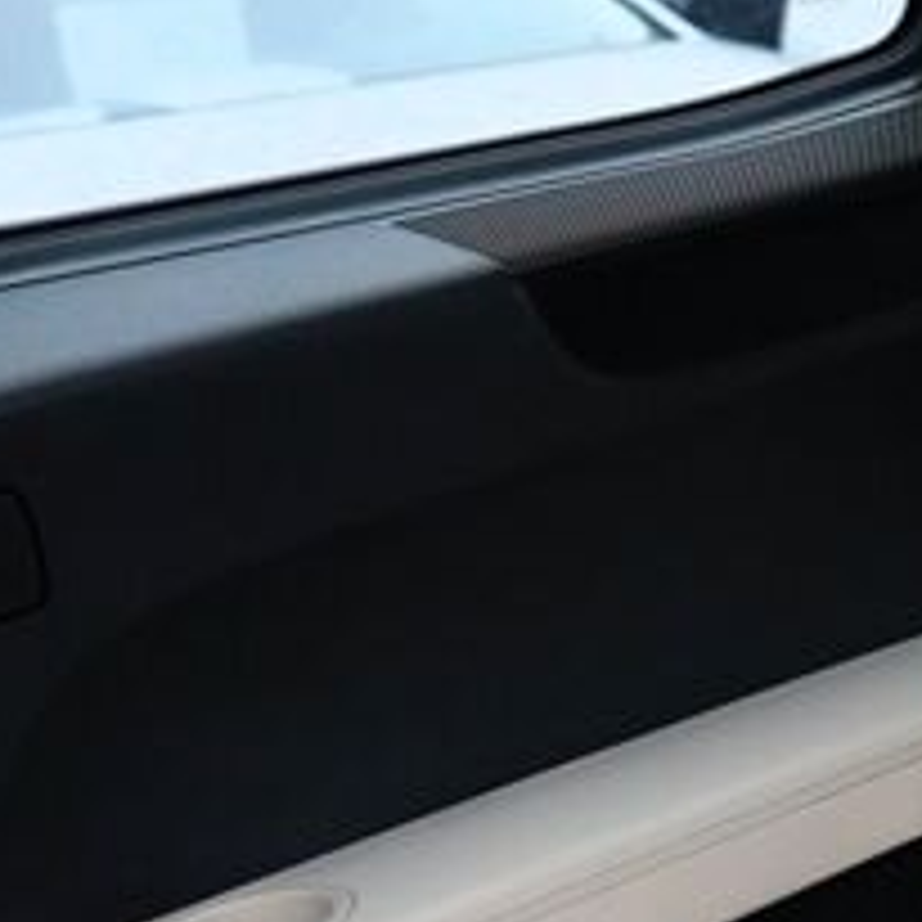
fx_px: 3074
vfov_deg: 16.5
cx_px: 1988
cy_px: 1057
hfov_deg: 13.8
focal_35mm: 102
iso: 1600
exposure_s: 1/160
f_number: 3.2
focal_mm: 24
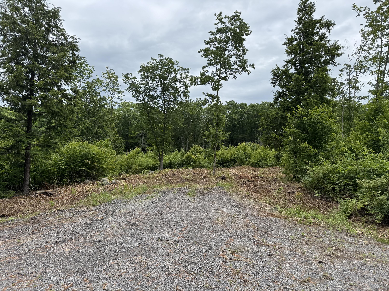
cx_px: 194
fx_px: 270
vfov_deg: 56.8
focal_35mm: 24
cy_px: 146
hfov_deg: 71.6
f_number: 1.78
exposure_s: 1/3597
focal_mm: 6.76
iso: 80
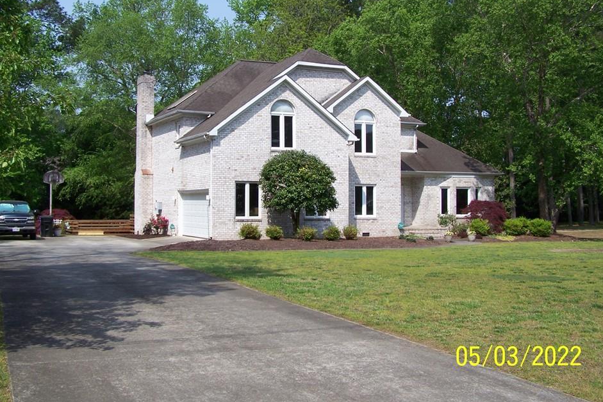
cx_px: 297
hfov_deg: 45.4
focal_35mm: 43
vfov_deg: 31.1
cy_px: 178
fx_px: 720
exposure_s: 1/400
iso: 64
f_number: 4
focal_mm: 6.3
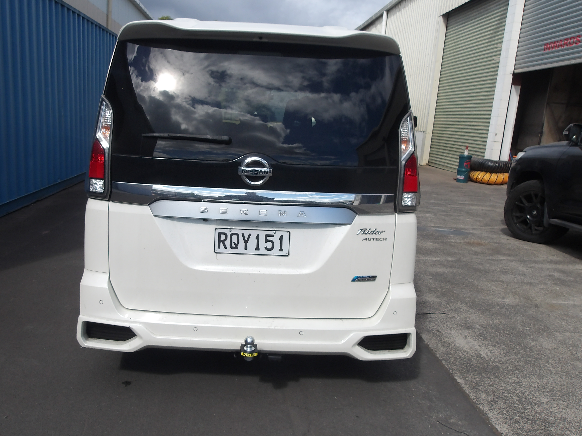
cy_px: 243
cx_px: 257
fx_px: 521
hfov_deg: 58.2
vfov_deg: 45.4
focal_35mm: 31
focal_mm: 4.9
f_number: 10.4
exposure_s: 1/110
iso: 100
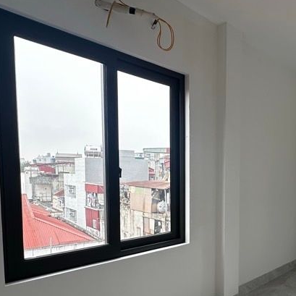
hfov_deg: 47.5
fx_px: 300
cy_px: 200
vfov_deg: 51.5
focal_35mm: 31
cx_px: 263
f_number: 2.2
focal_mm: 2.22
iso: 40
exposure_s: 1/152
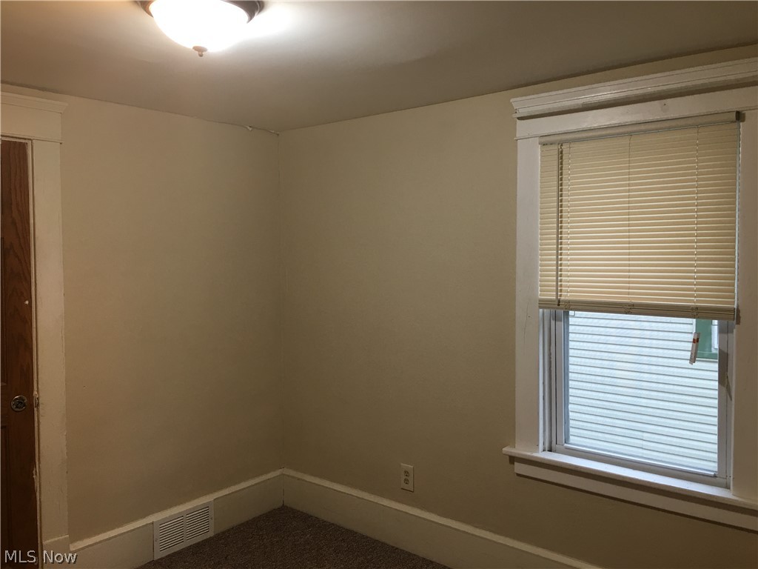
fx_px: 635
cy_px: 284
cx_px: 379
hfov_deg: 61.7
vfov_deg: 48.2
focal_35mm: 29
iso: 25
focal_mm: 4.15
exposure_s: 1/15
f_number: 2.2
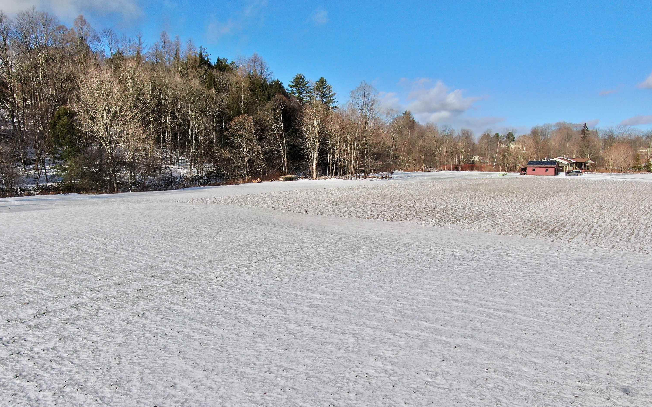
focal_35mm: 26
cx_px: 321
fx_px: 462
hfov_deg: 70.4
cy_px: 229
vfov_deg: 47.5
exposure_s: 1/2500
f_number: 2.8
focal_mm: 4.39
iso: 100
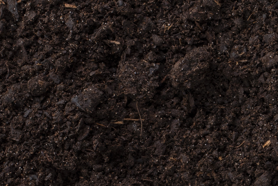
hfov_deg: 4.7
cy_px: 239
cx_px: 272
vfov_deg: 3.2
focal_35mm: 435
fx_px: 3361
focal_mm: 98
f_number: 11
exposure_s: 1/50
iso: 400
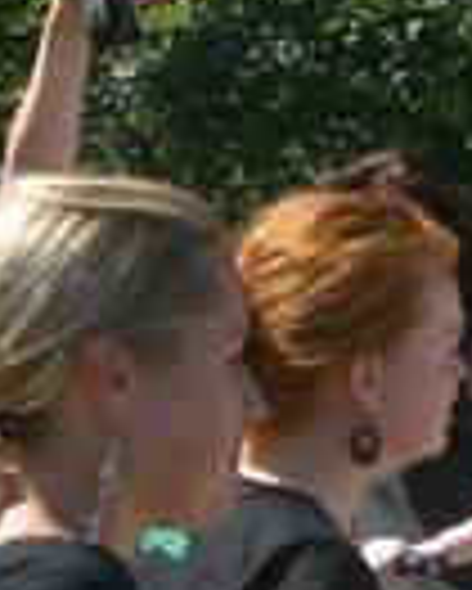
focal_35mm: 167
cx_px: 459
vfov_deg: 11.5
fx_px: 2913
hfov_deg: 9.2
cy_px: 473
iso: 50
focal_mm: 5.8
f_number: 4.3
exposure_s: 1/320
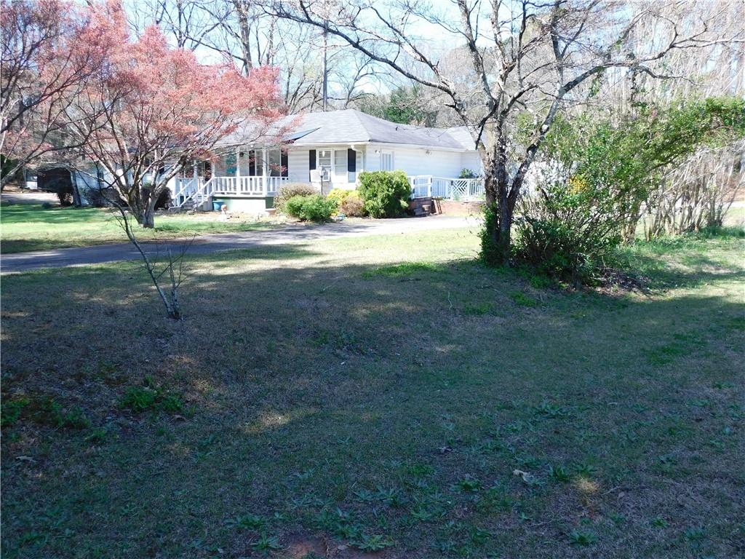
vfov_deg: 46.8
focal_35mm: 30
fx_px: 646
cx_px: 372
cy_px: 280
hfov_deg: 60.0
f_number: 3.2
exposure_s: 1/250
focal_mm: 5.3
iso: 125
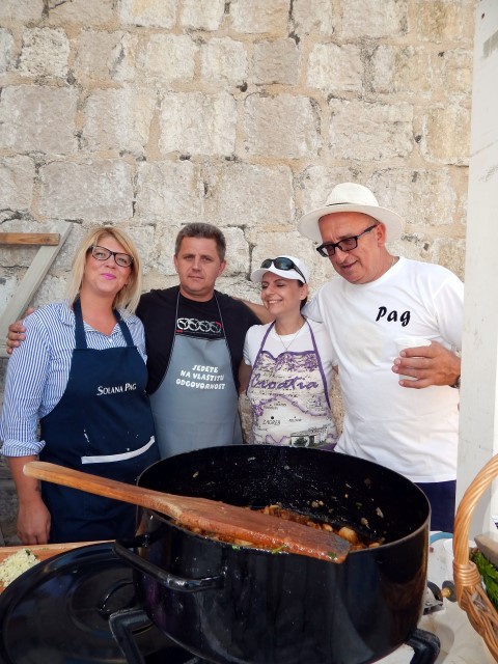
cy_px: 332
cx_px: 249
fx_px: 441
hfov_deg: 58.9
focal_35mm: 23
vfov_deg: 73.9
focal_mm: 4
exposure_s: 1/200
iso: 125
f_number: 3
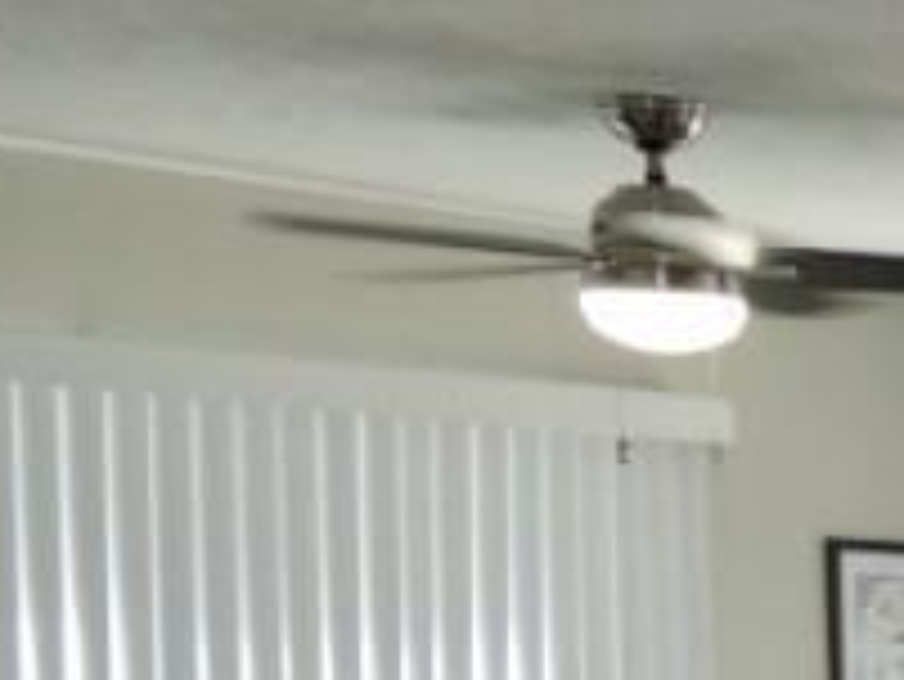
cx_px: 2019
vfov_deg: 11.0
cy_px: 1401
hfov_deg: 13.1
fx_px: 3188
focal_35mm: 122
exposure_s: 1/40
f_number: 3.3
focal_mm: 4.3
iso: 100
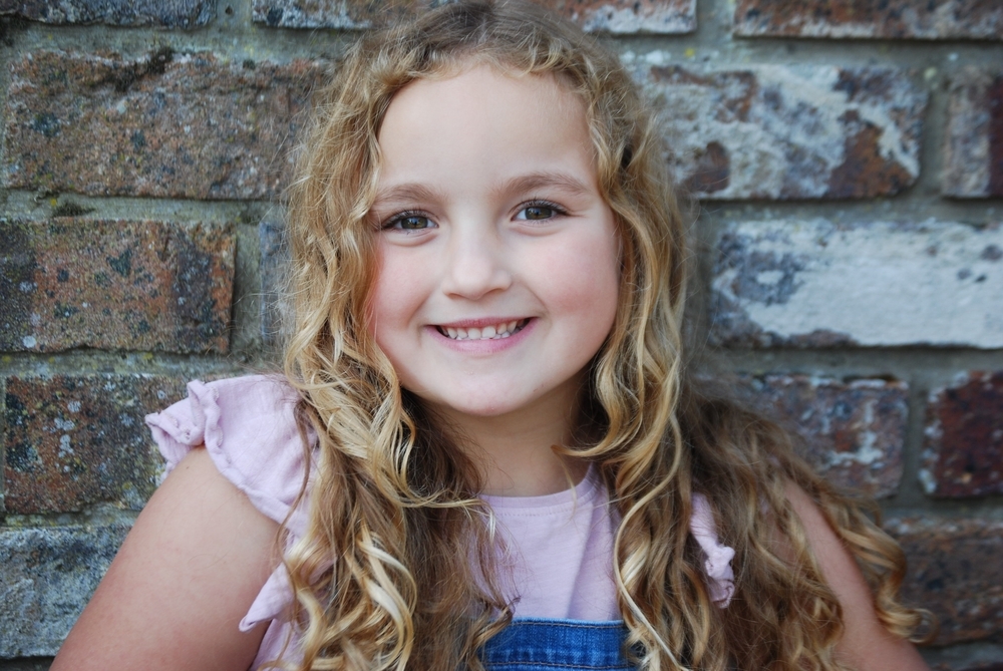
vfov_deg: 13.1
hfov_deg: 19.4
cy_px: 336
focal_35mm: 105
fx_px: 2928
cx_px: 502
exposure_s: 1/200
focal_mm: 70
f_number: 4.5
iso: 200
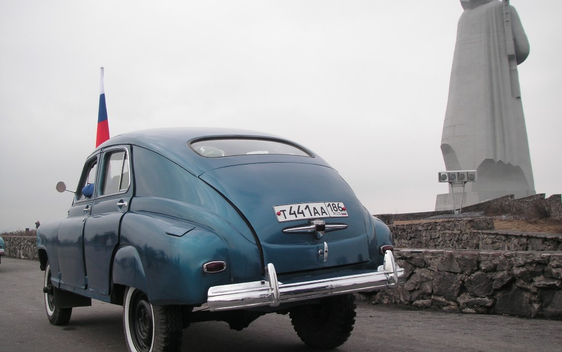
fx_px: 628
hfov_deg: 48.2
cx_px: 285
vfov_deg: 31.3
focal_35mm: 41
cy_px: 171
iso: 50
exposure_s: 1/350
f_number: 3.3
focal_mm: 6.3
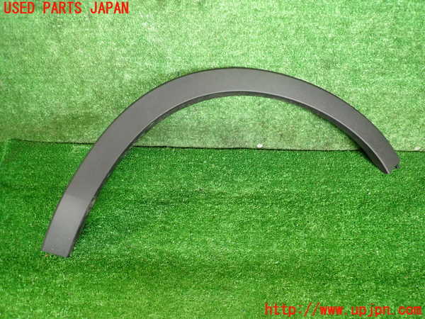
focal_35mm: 25
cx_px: 212
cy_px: 160
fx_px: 307
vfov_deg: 54.9
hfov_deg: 69.4
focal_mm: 4.5
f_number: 2
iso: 320
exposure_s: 1/30
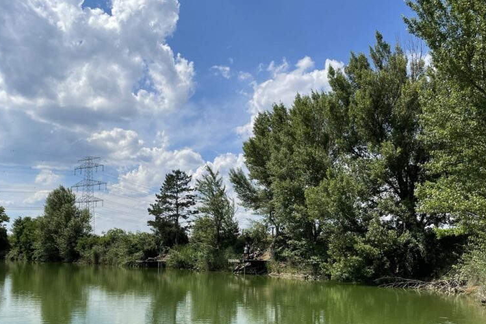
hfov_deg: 51.9
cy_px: 238
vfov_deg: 35.3
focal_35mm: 37
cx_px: 242
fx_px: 500
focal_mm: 4.2
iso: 32
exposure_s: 1/4831
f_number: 1.6
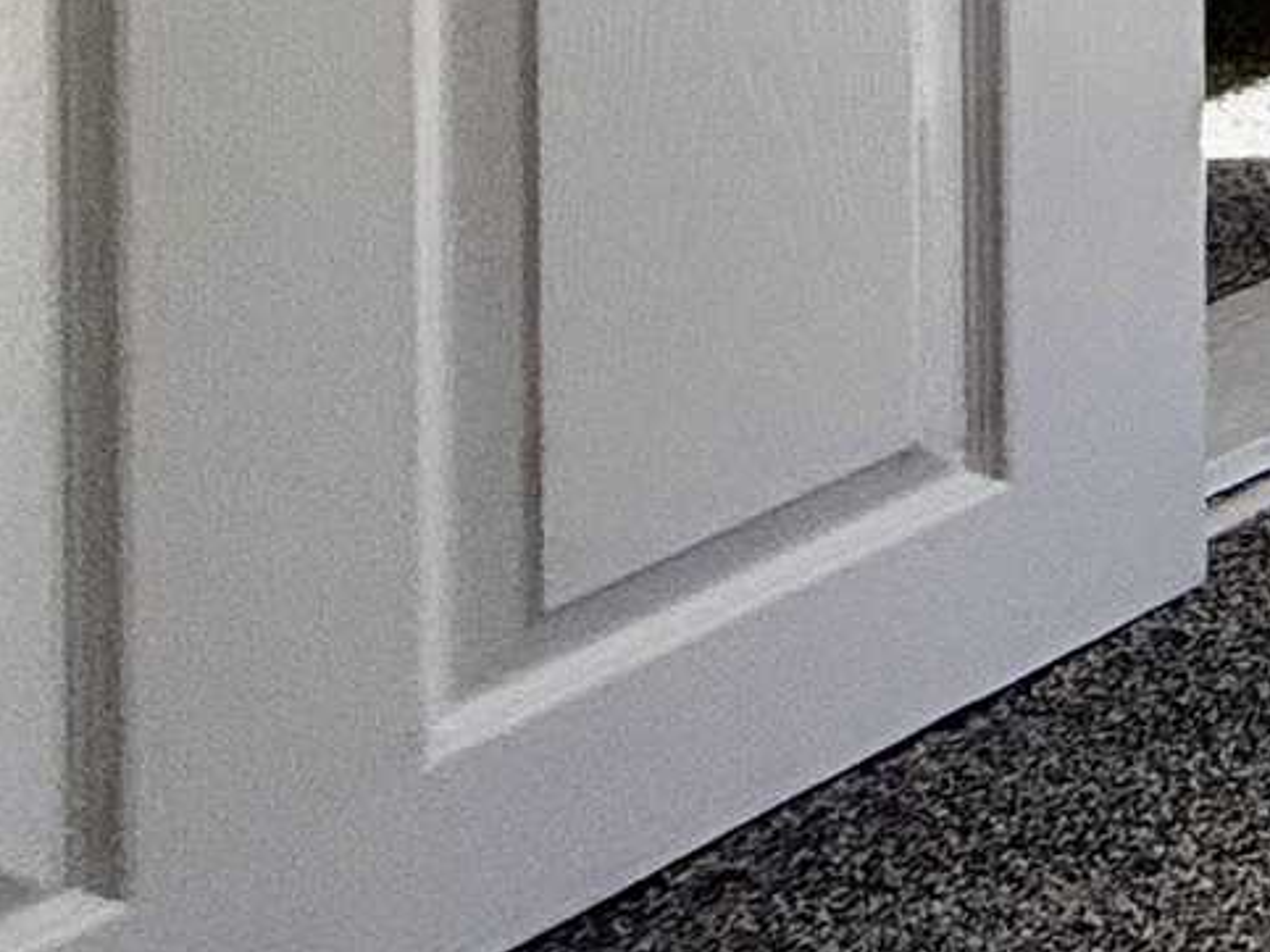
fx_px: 3264
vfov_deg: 13.4
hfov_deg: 11.2
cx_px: 3910
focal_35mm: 89
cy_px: -1147
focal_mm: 2.22
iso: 64
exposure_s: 1/124
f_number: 2.2
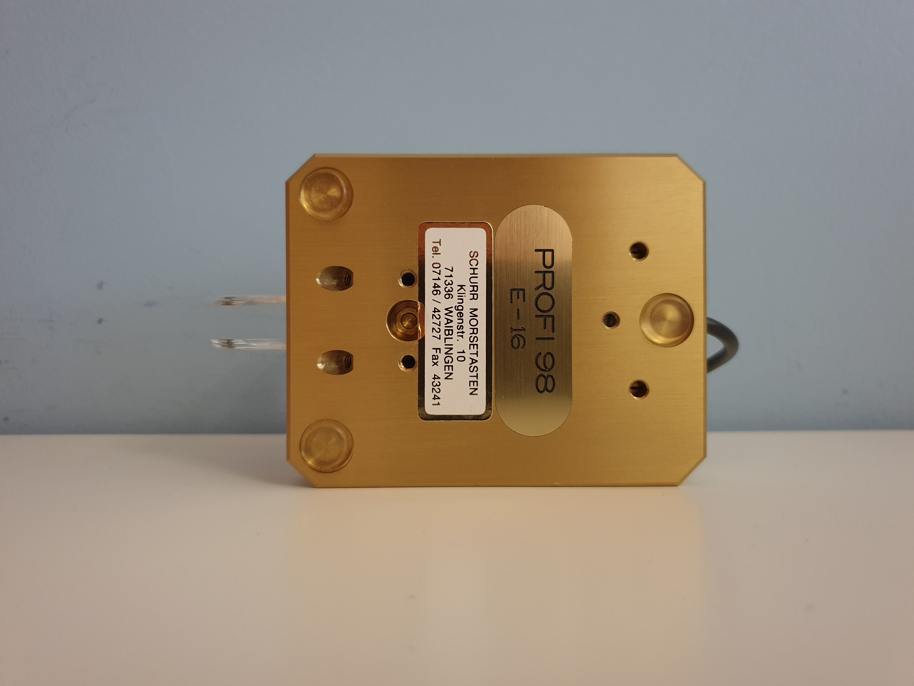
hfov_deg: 67.3
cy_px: 343
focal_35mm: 26
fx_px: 687
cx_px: 457
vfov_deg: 53.1
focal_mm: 4.3
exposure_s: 1/14
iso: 250
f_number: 1.5
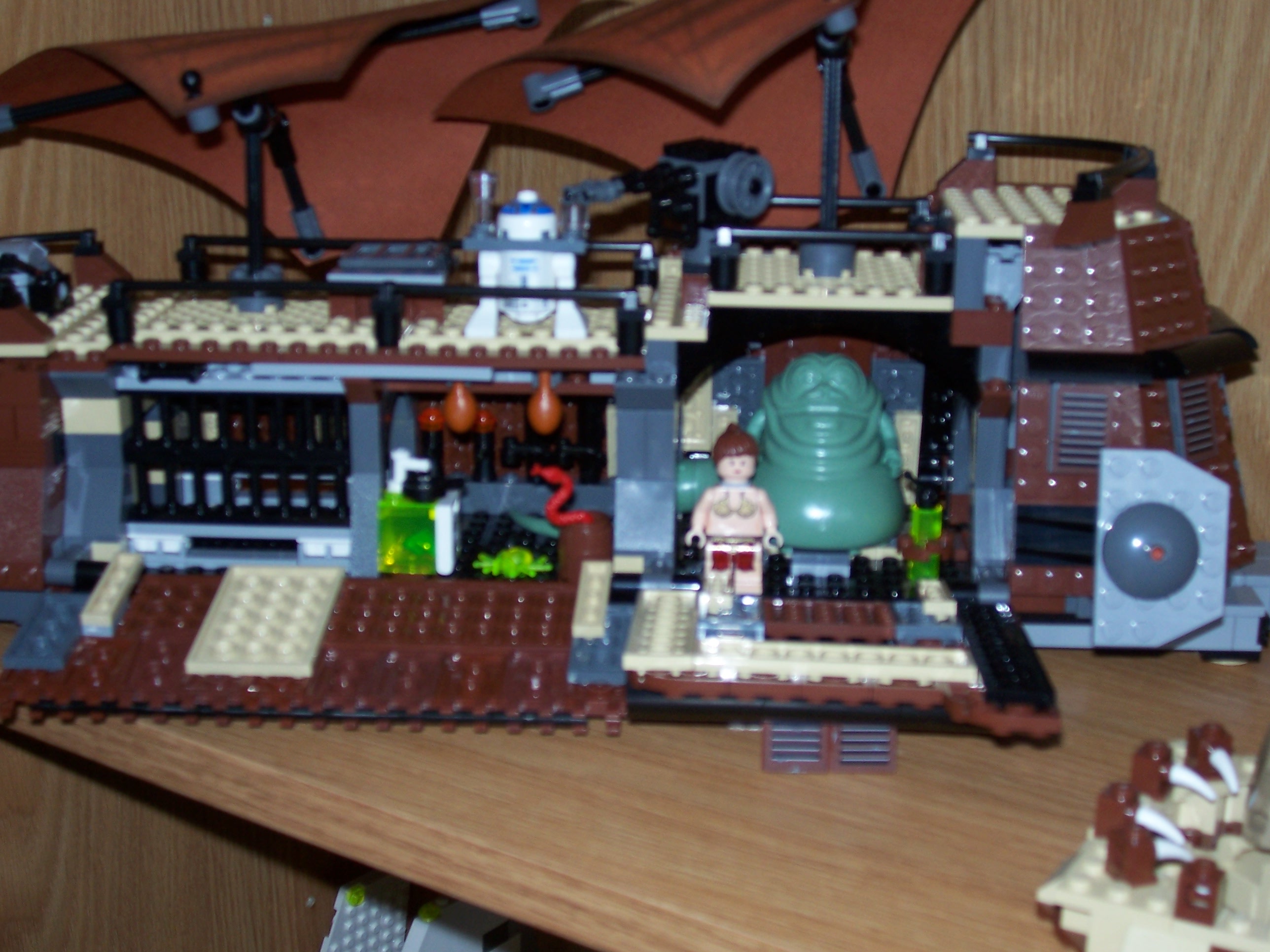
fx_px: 1944
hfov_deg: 36.2
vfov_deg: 27.5
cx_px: 635
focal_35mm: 53
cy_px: 476
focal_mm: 8.6
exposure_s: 1/60
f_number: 3.4
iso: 80
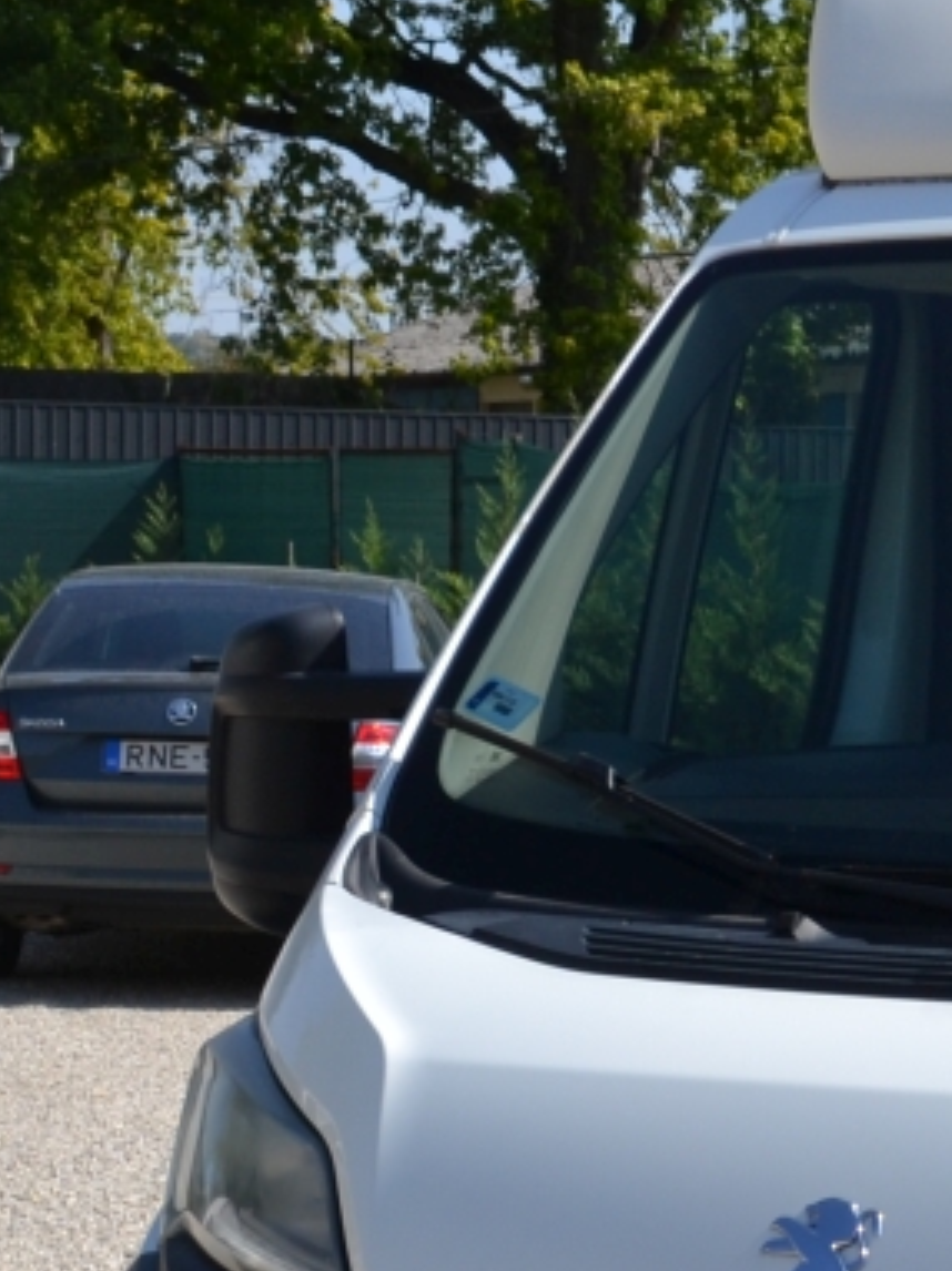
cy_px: 917
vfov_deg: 13.6
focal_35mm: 145
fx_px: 5323
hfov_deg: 9.6
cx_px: 1891
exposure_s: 1/250
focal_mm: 24
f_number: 8
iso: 100
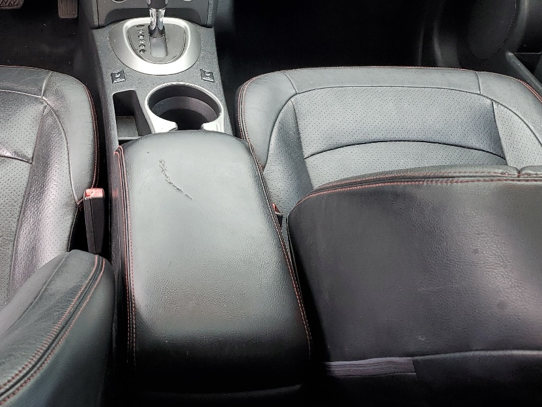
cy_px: 78
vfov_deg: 28.4
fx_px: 783
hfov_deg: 37.4
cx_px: 144
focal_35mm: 50
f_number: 1.5
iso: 50
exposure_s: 1/60.2
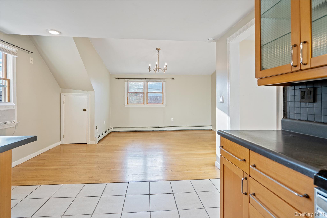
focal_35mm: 16
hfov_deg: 96.7
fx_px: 145
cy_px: 109
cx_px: 164
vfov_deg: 73.7
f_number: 5.6
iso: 400
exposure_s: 1/10
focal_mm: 16
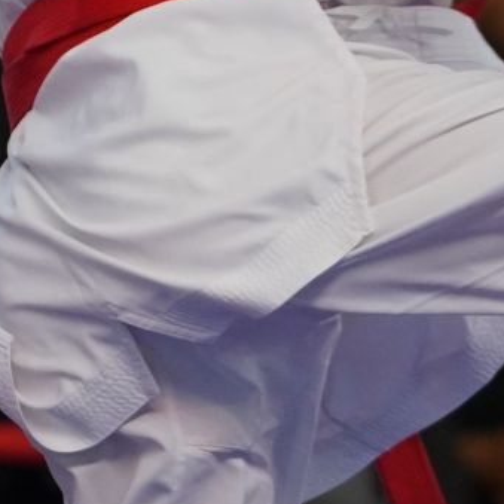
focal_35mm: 903
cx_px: 659
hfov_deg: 1.9
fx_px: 14875
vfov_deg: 1.9
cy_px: -199
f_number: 2.8
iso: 2500
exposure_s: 1/1000
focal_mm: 200
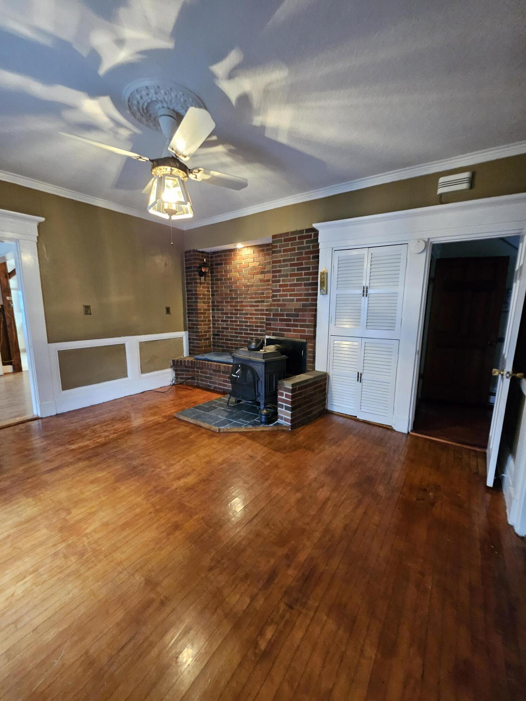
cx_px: 263
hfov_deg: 89.9
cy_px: 350
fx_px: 263
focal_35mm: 13
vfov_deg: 106.2
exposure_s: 1/24
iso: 640
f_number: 2.2
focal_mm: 1.74
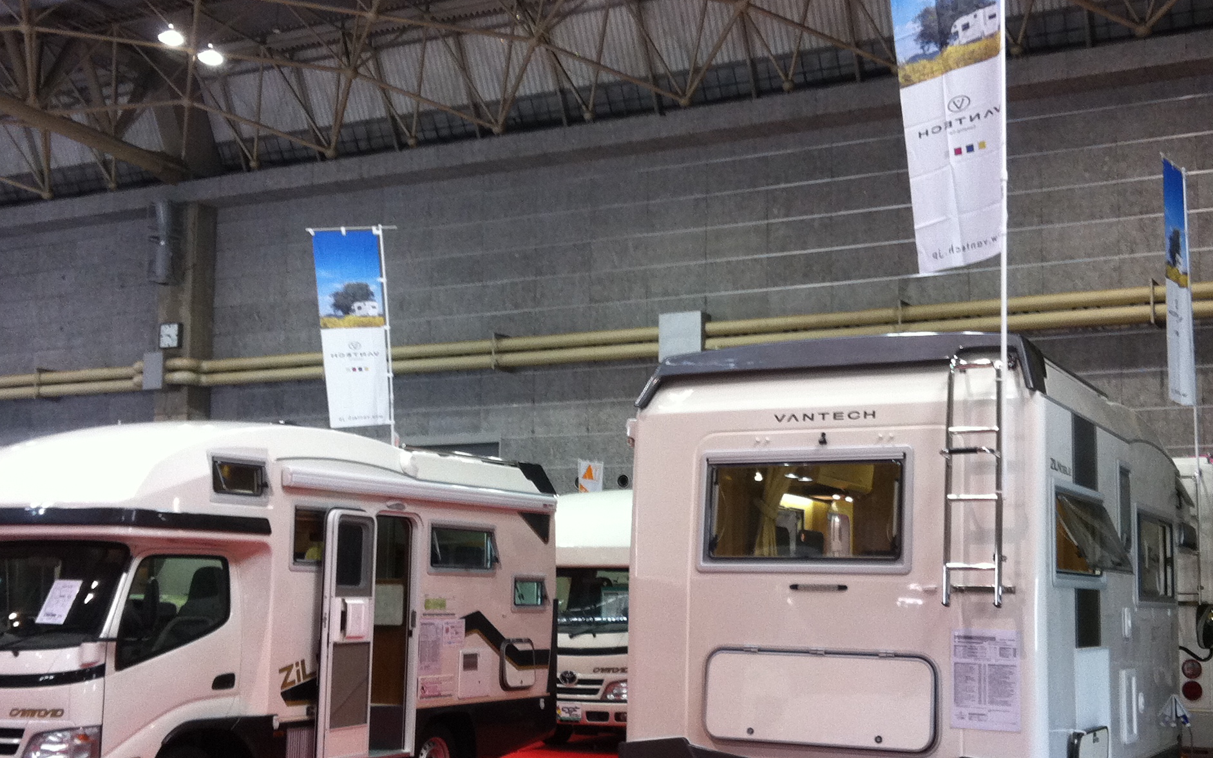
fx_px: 1686
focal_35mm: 51
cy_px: 444
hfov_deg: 39.6
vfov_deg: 25.3
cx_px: 634
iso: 125
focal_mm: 3.85
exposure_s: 1/15
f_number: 2.8
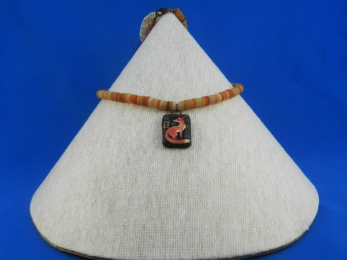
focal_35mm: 55
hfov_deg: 35.0
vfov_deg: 26.5
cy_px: 134
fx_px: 551
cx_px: 174
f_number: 4.4
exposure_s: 1/60
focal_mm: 9.4
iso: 560
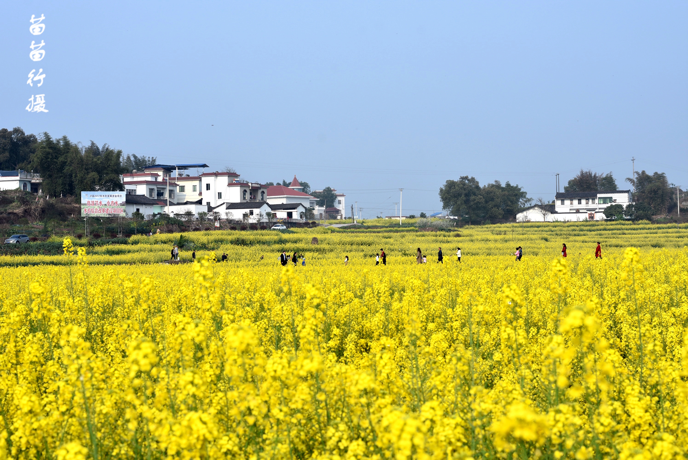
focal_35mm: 75
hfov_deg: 27.0
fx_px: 1434
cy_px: 230
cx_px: 344
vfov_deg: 18.2
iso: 100
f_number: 8
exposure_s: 1/250
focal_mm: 50
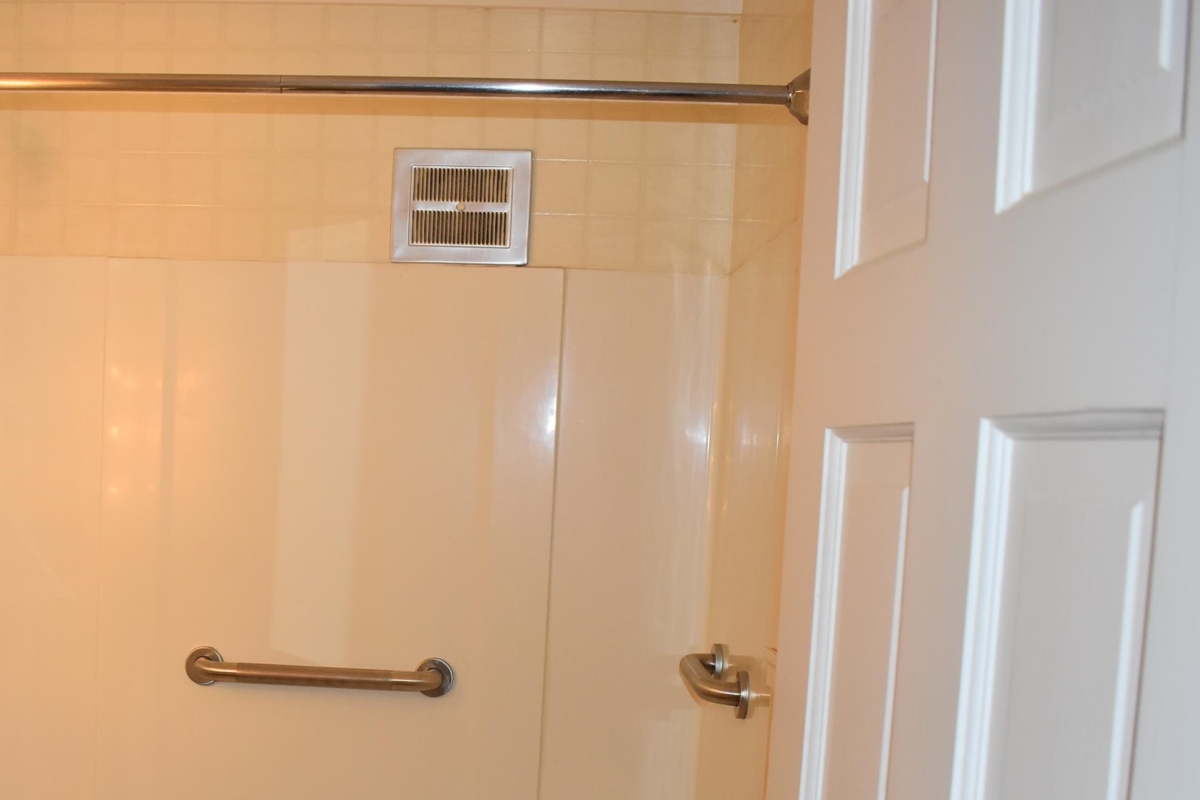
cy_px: 589
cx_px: 359
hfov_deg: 46.3
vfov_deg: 32.1
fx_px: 1367
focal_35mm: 41
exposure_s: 1/200
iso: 800
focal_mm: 18
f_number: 4.5
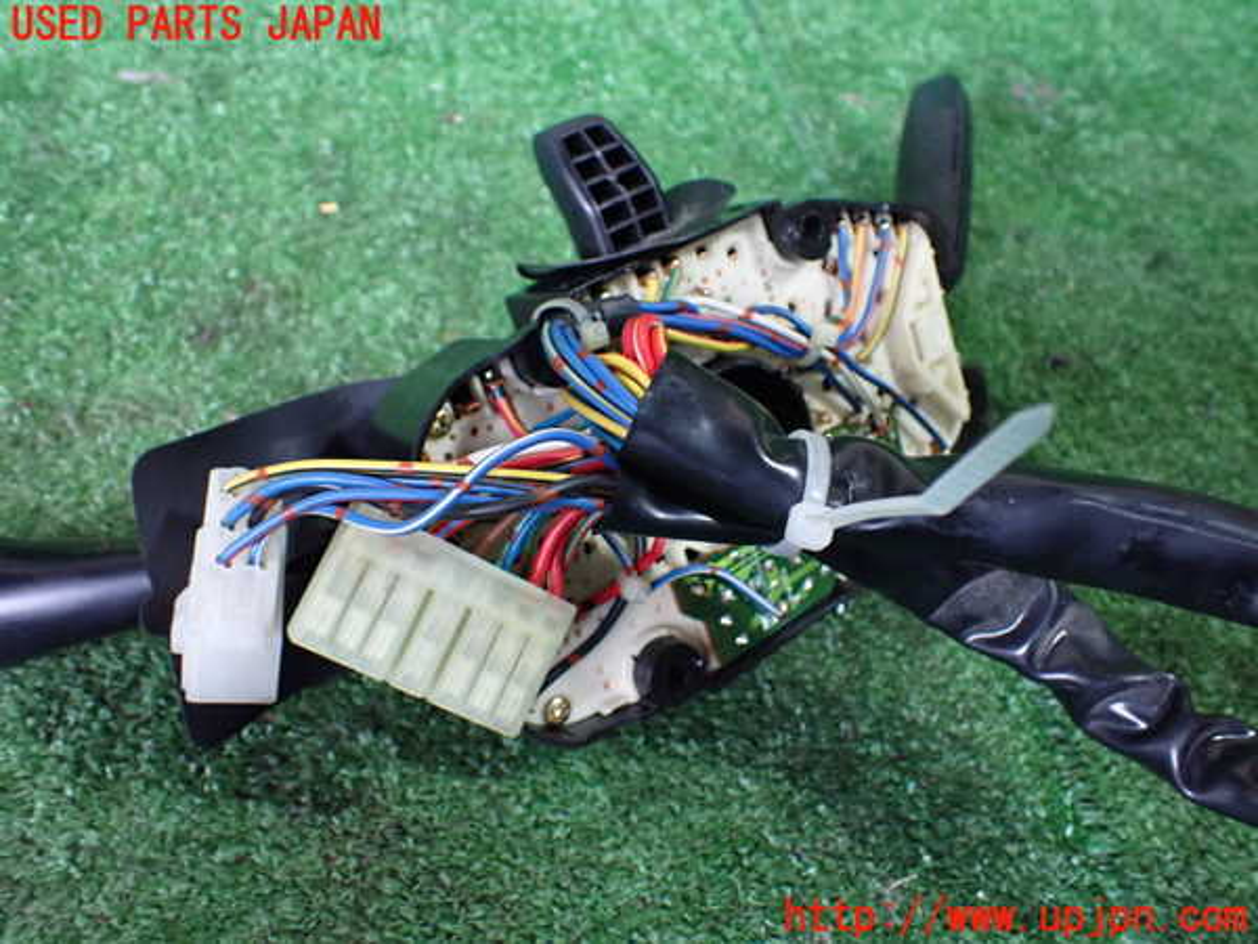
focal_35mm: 30
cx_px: 629
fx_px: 1090
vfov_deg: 46.8
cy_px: 472
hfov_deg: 60.0
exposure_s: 1/30
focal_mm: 5.4
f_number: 2.3
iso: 800
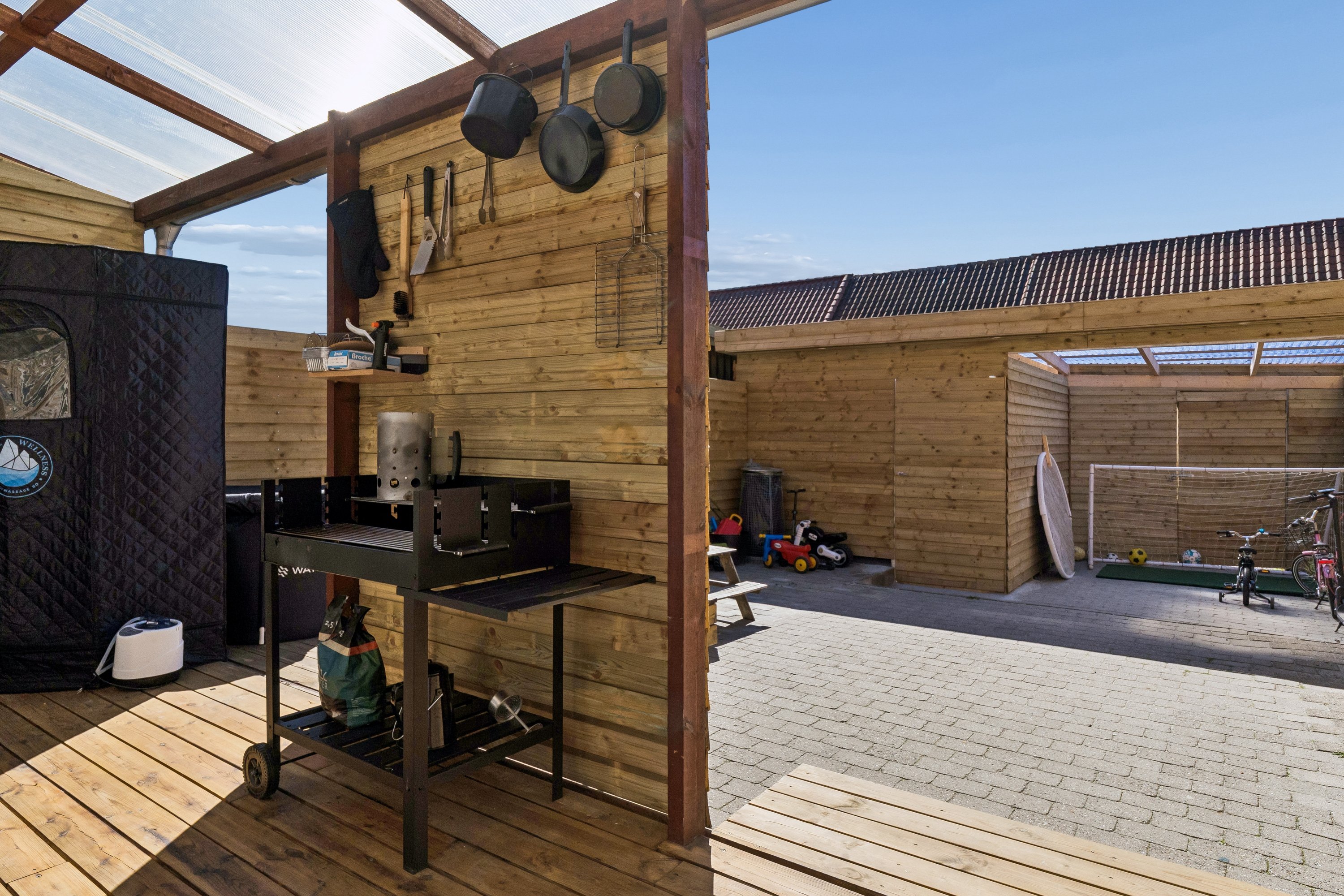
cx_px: 672
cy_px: 448
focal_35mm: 22
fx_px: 840
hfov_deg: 77.3
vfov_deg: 56.1
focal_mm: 15
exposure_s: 1/1250
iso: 250
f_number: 8
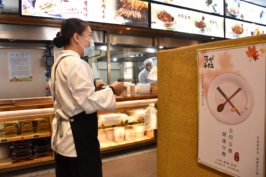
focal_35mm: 27
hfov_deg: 67.4
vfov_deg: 47.9
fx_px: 199
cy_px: 88
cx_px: 133
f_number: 4.5
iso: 1250
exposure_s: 1/100
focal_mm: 18
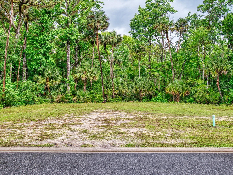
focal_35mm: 34
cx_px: 116
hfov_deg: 53.9
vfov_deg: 41.8
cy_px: 88
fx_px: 229
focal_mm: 17
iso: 500
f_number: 8
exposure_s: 1/60
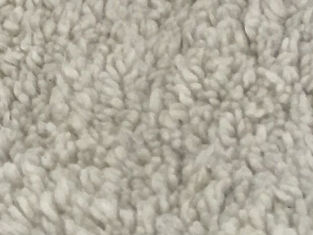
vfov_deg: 7.3
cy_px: -334
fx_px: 1736
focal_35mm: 192
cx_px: -347
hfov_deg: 9.5
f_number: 2.2
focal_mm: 4.15
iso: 32
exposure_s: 1/17
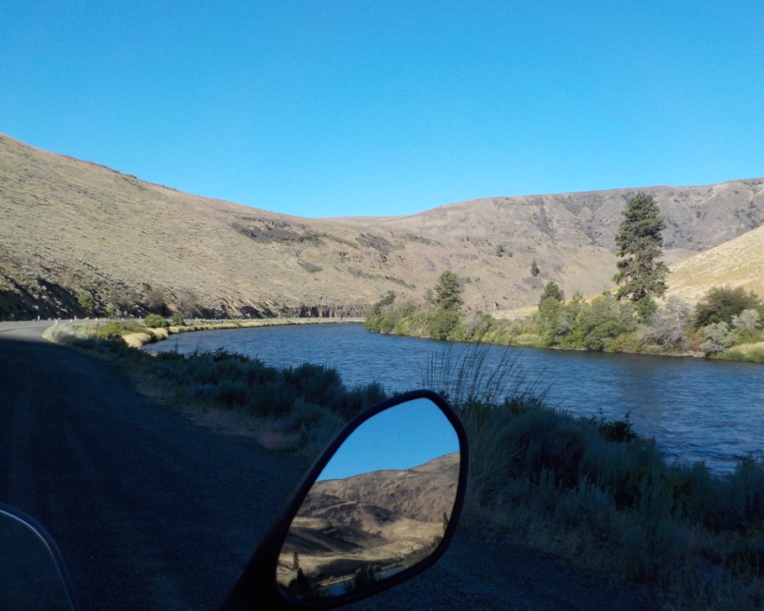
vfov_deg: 44.5
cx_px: 420
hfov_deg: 54.1
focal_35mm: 33
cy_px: 300
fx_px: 746
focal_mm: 4.1
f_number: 3.3
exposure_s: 1/1000
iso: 125
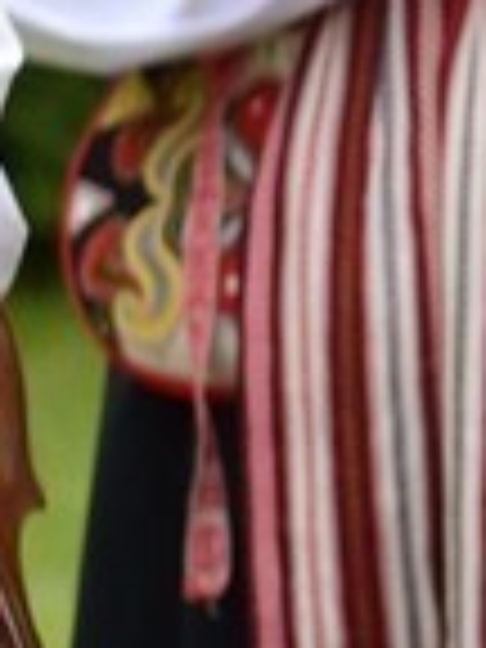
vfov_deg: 3.2
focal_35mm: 618
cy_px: 360
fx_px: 11569
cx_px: 3276
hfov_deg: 2.3
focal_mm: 58
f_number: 4
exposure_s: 1/160
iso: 800
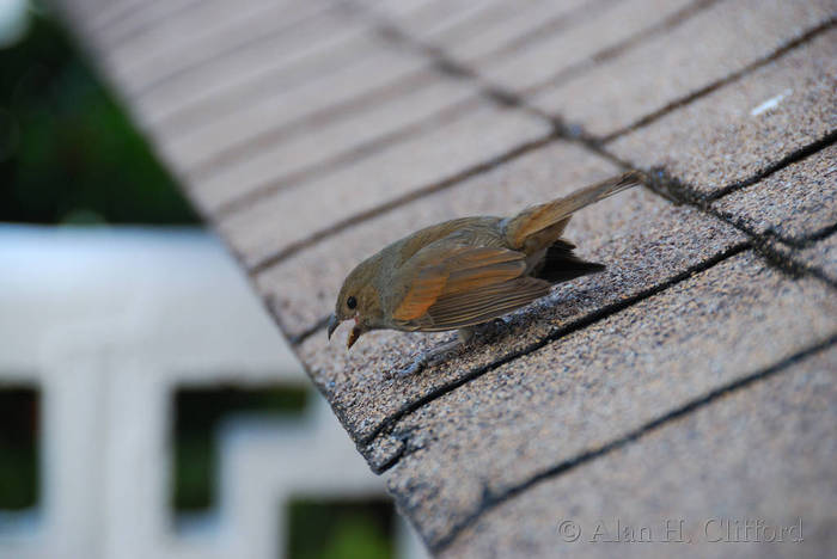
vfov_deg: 4.6
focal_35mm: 300
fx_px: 6981
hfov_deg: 6.9
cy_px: 280
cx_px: 418
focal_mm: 200
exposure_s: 1/320
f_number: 5.6
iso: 400
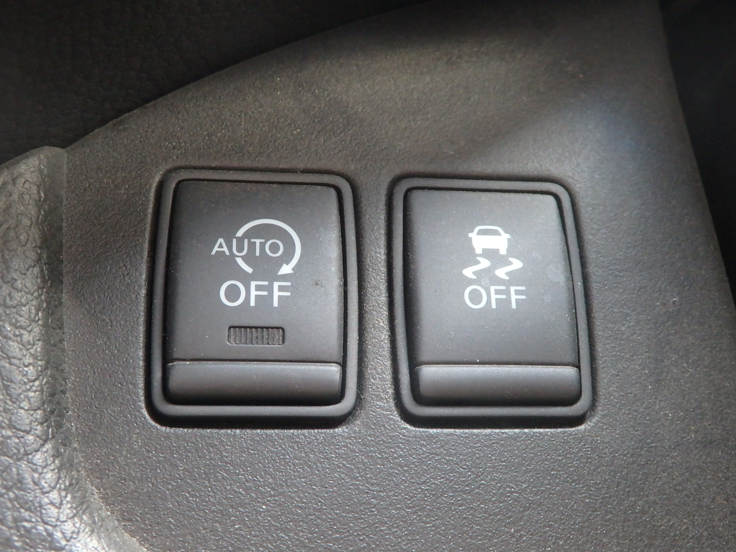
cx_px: 368
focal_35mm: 49
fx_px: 1042
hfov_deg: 38.9
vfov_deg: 29.7
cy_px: 276
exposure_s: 1/40
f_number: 4
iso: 800
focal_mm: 8.9
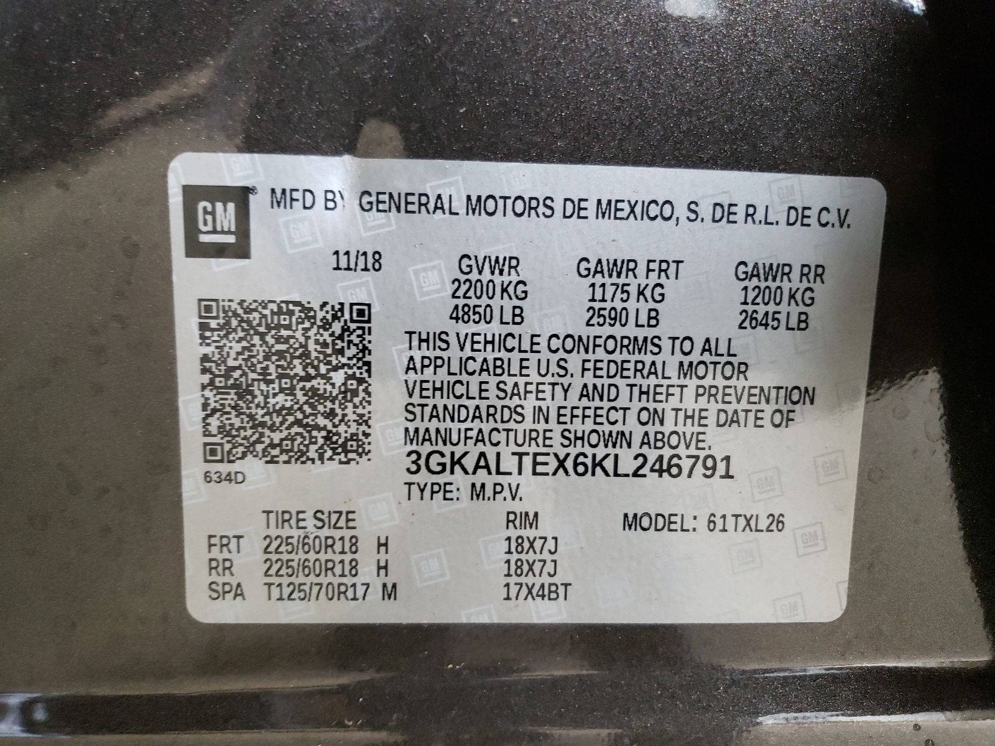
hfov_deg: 67.3
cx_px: 498
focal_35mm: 26
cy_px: 373
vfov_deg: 53.1
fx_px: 747
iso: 273
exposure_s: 1/60.2
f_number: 1.5
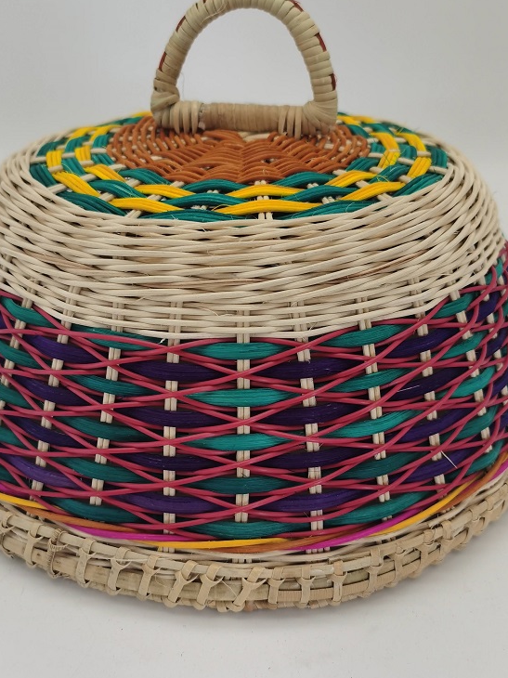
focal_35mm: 37
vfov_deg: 50.1
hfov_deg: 38.6
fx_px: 724
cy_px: 354
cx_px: 235
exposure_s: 1/120
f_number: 1.6
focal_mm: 5.56
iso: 50
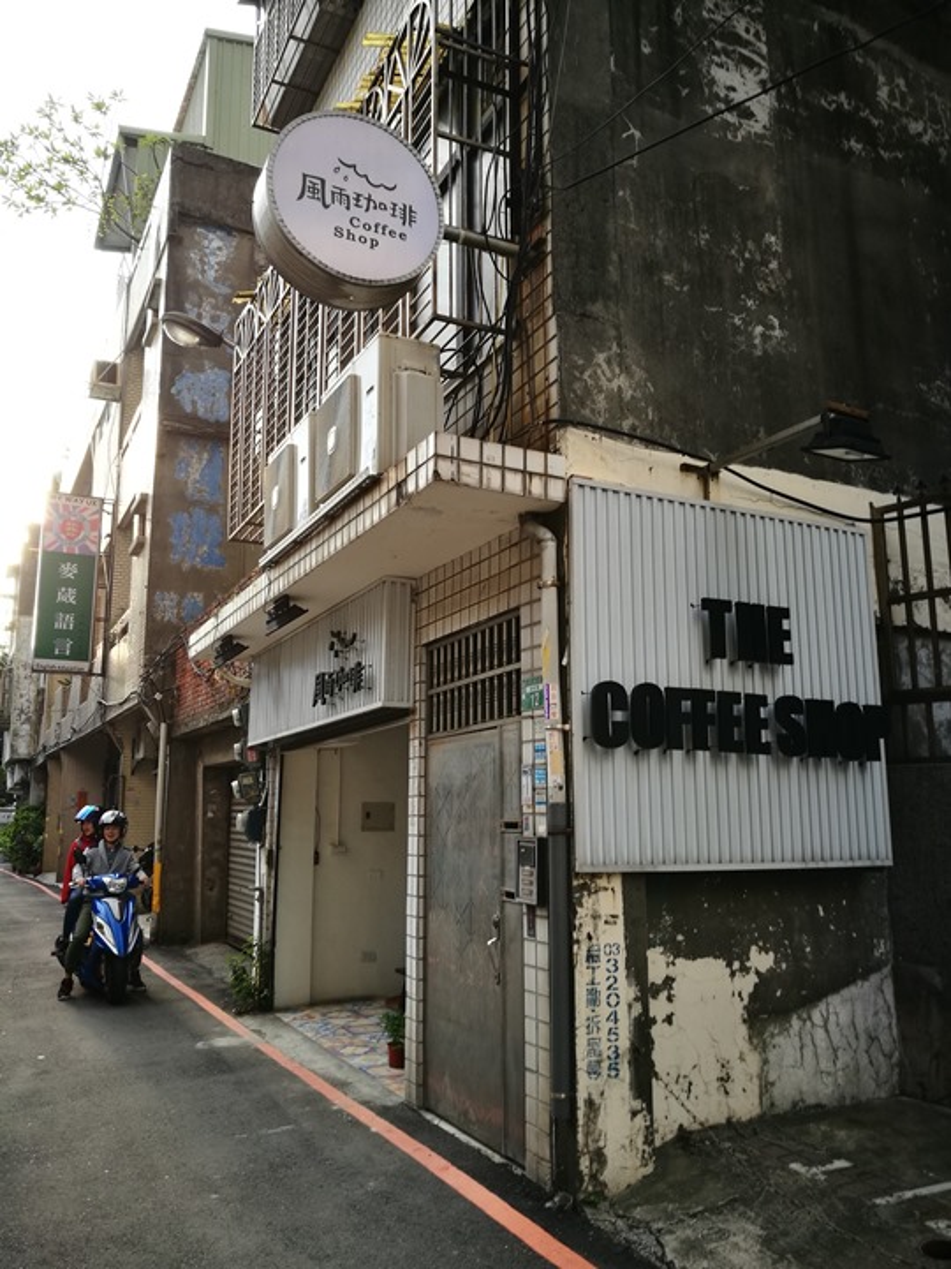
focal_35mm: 27
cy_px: 634
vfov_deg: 65.3
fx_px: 989
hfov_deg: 51.4
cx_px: 476
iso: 64
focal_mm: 4.5
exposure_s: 1/60
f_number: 2.2
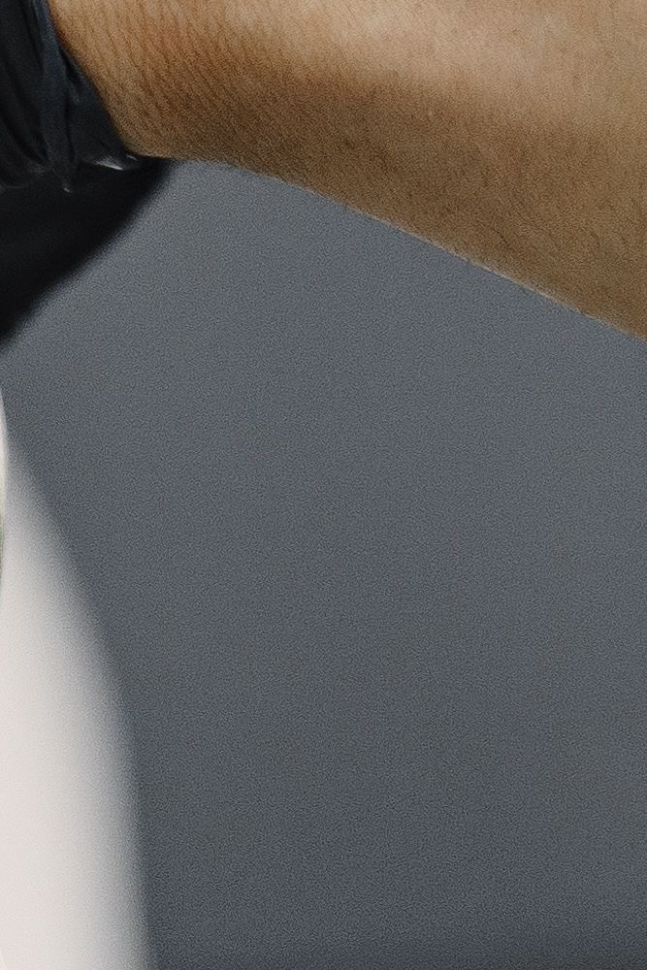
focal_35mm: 450
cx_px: -823
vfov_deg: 4.6
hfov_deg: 3.0
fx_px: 12126
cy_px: 501
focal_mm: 75
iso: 800
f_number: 2.8
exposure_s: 1/250
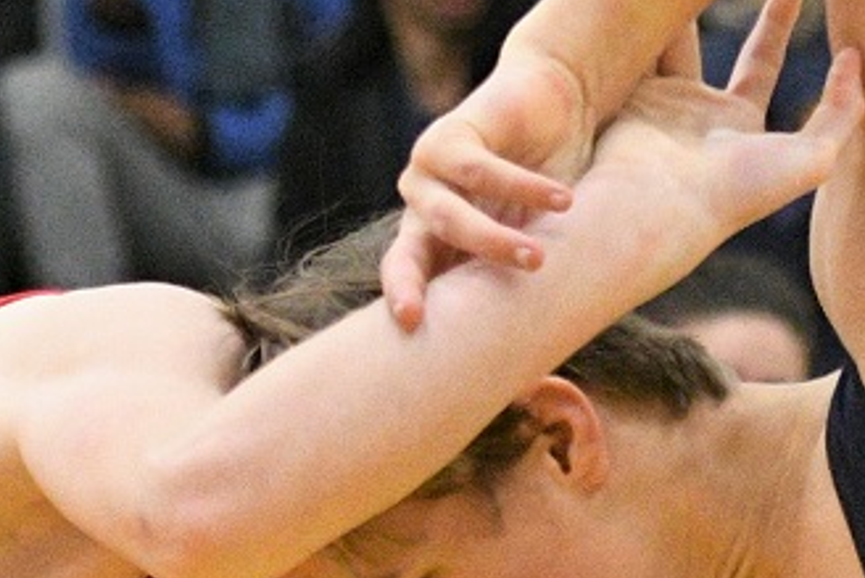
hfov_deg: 6.8
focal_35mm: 301
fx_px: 7235
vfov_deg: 4.6
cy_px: 611
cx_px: 479
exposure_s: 1/800
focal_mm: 70
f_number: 2.8
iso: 5000
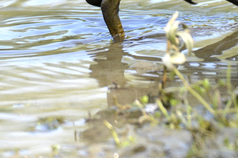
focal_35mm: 2292
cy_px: -58
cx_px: 172
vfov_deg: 0.6
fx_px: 15119
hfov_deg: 0.9
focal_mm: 550
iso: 640
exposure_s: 1/500
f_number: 8
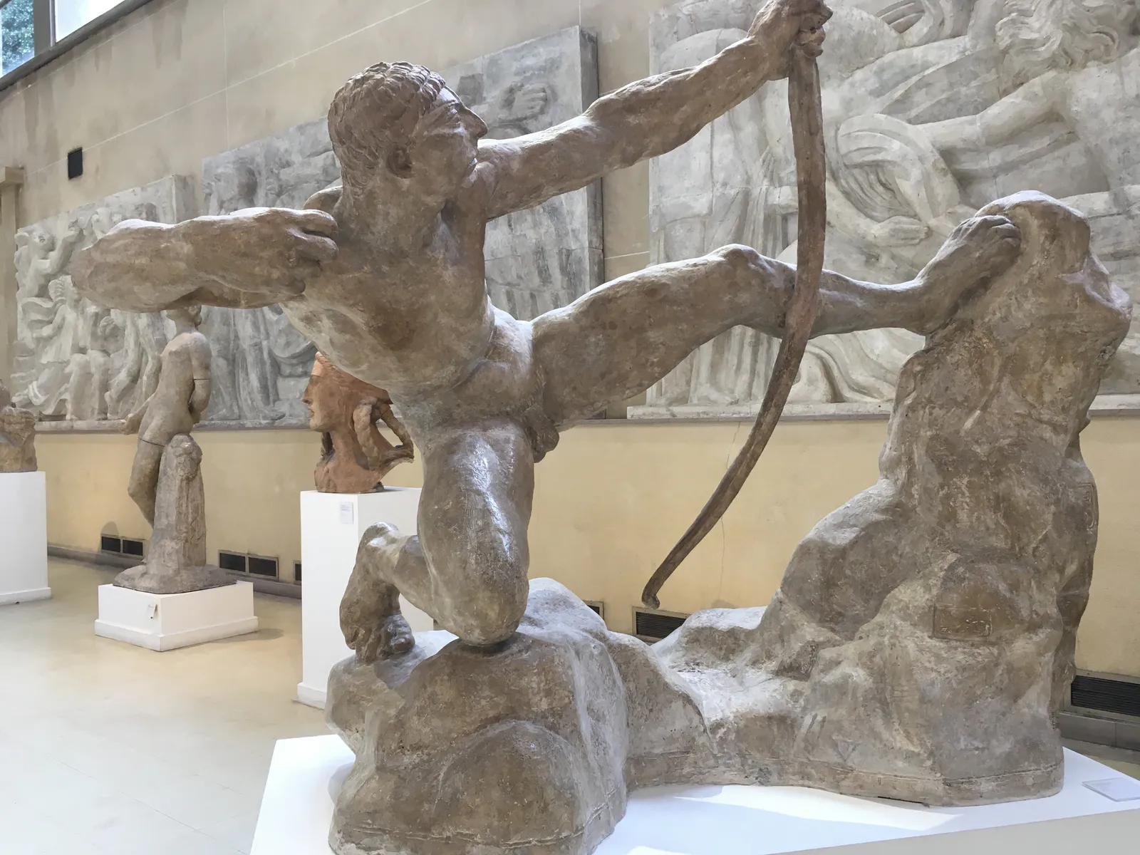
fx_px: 955
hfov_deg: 61.7
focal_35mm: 29
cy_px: 428
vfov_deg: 48.2
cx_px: 570
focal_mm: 4.15
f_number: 2.2
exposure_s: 1/33
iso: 40
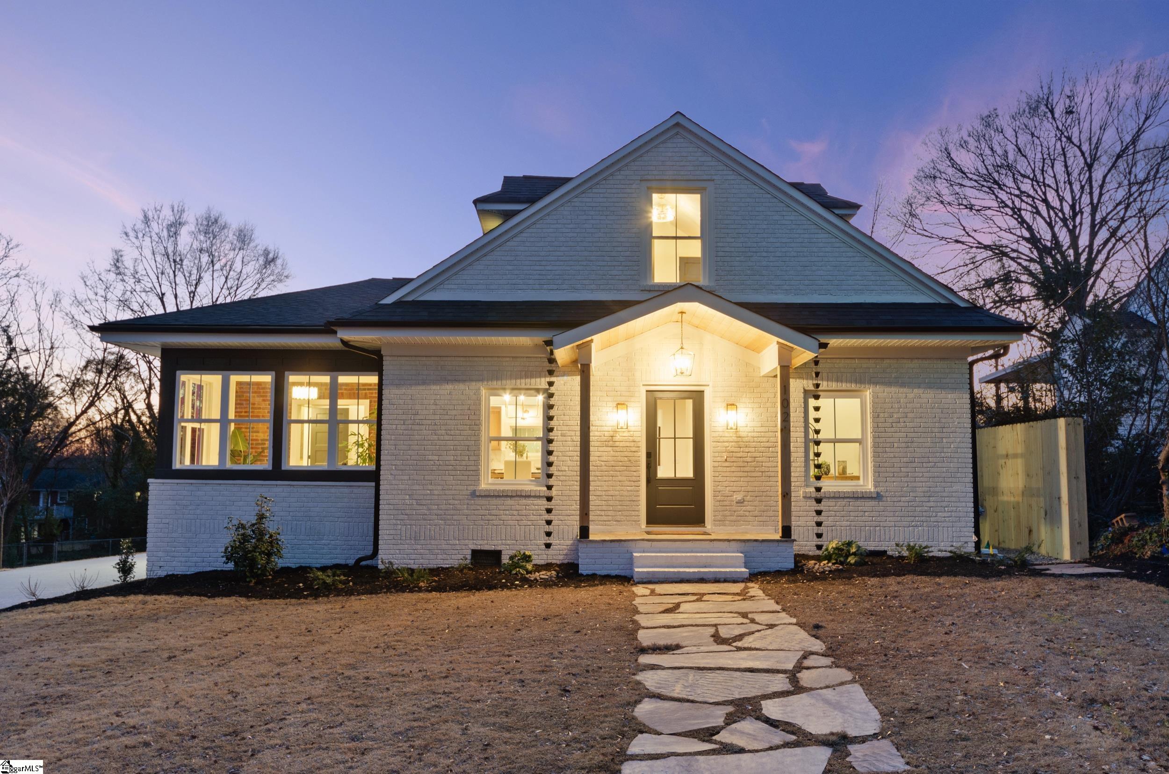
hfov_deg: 62.0
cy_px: 387
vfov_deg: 43.4
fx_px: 972
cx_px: 584
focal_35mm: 30
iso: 100
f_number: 9
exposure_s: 10
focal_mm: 20
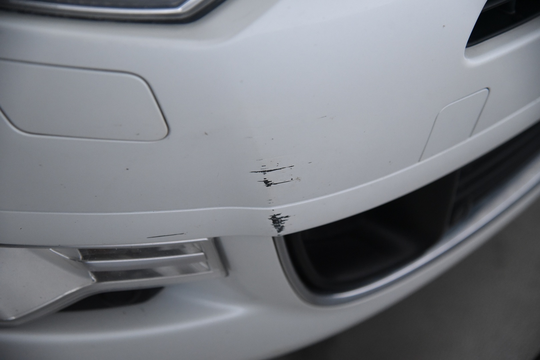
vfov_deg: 20.9
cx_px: 270
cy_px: 180
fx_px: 975
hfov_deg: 30.9
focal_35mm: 65
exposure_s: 1/250
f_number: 4
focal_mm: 65
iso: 4000
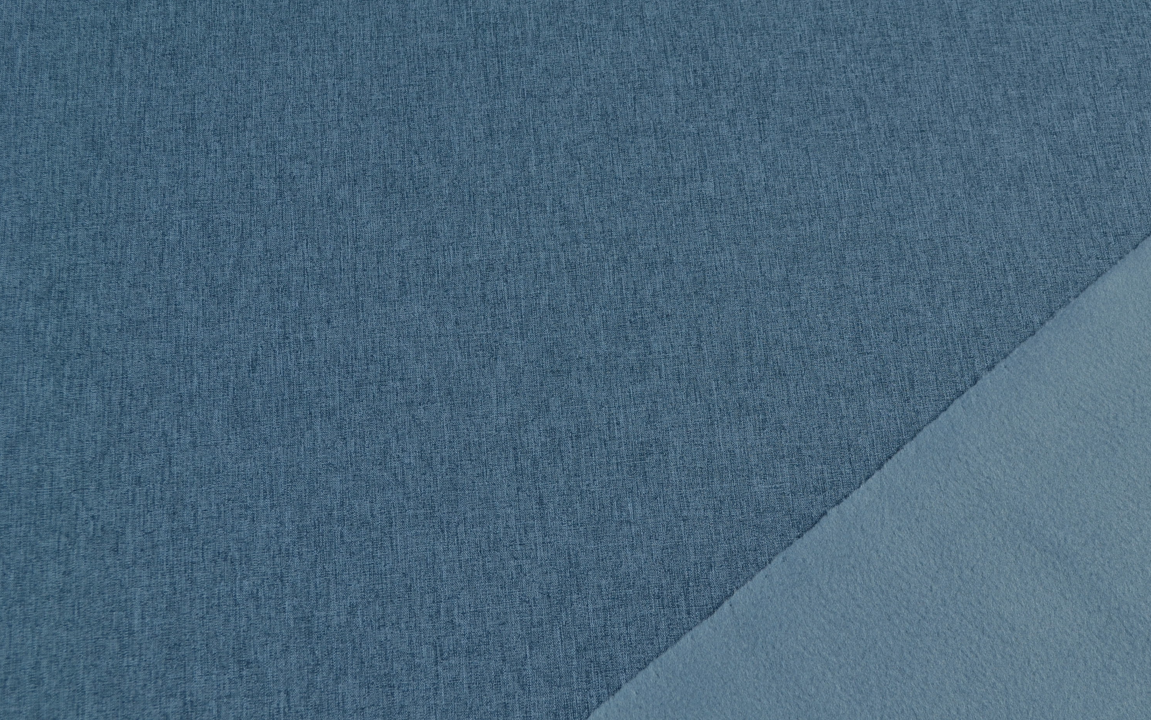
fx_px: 1788
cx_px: 669
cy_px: 381
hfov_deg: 35.6
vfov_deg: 22.7
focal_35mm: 57
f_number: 8
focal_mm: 32
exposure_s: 1/15
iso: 100
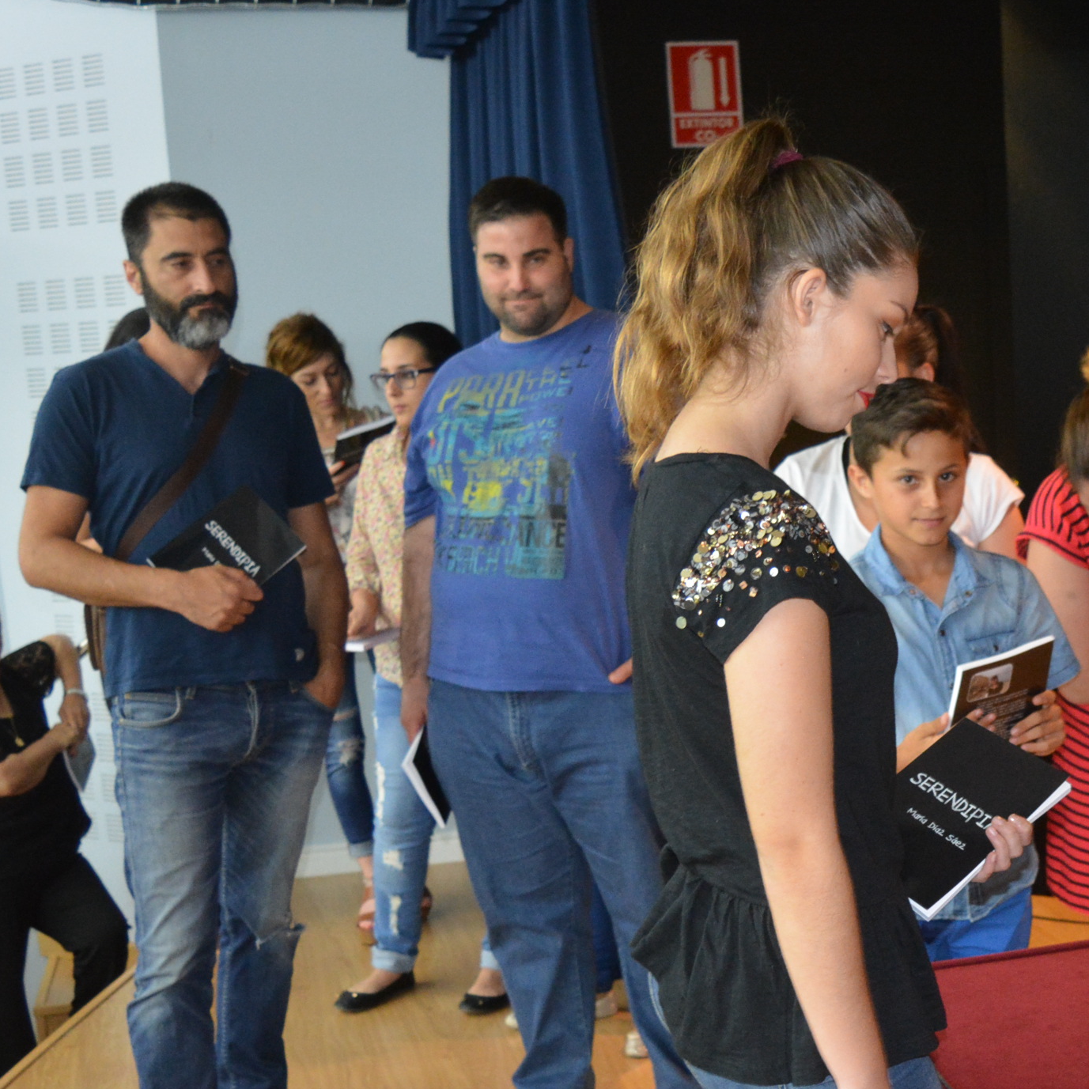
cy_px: 764
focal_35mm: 61
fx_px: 2171
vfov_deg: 27.9
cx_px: 1004
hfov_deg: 27.1
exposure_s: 1/60
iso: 2000
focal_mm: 22
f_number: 3.8
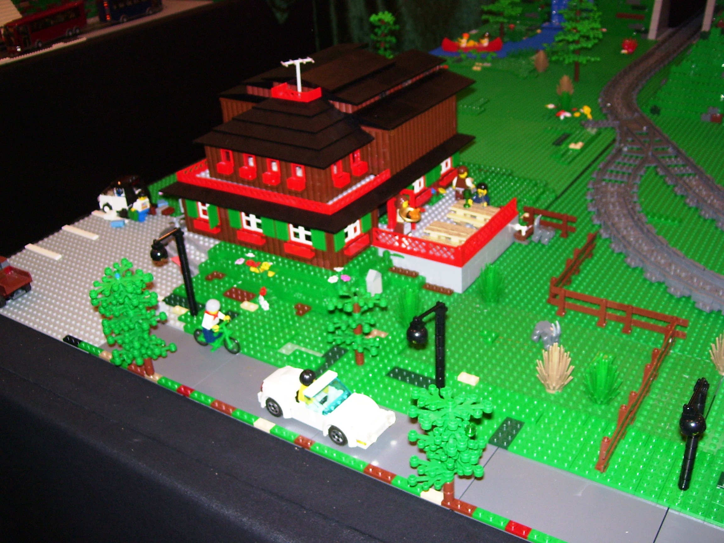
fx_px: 753
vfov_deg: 39.7
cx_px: 362
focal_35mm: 36
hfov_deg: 51.4
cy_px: 272
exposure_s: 1/60
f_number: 2.7
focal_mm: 6
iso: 80
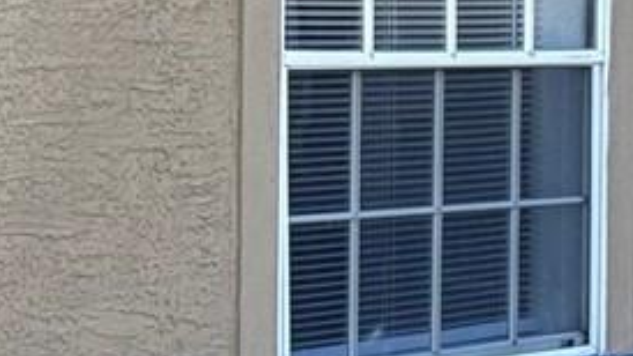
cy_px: 127
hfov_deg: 17.2
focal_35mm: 89
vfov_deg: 13.6
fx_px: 1494
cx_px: -640
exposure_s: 1/280
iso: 40
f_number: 2.2
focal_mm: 2.22
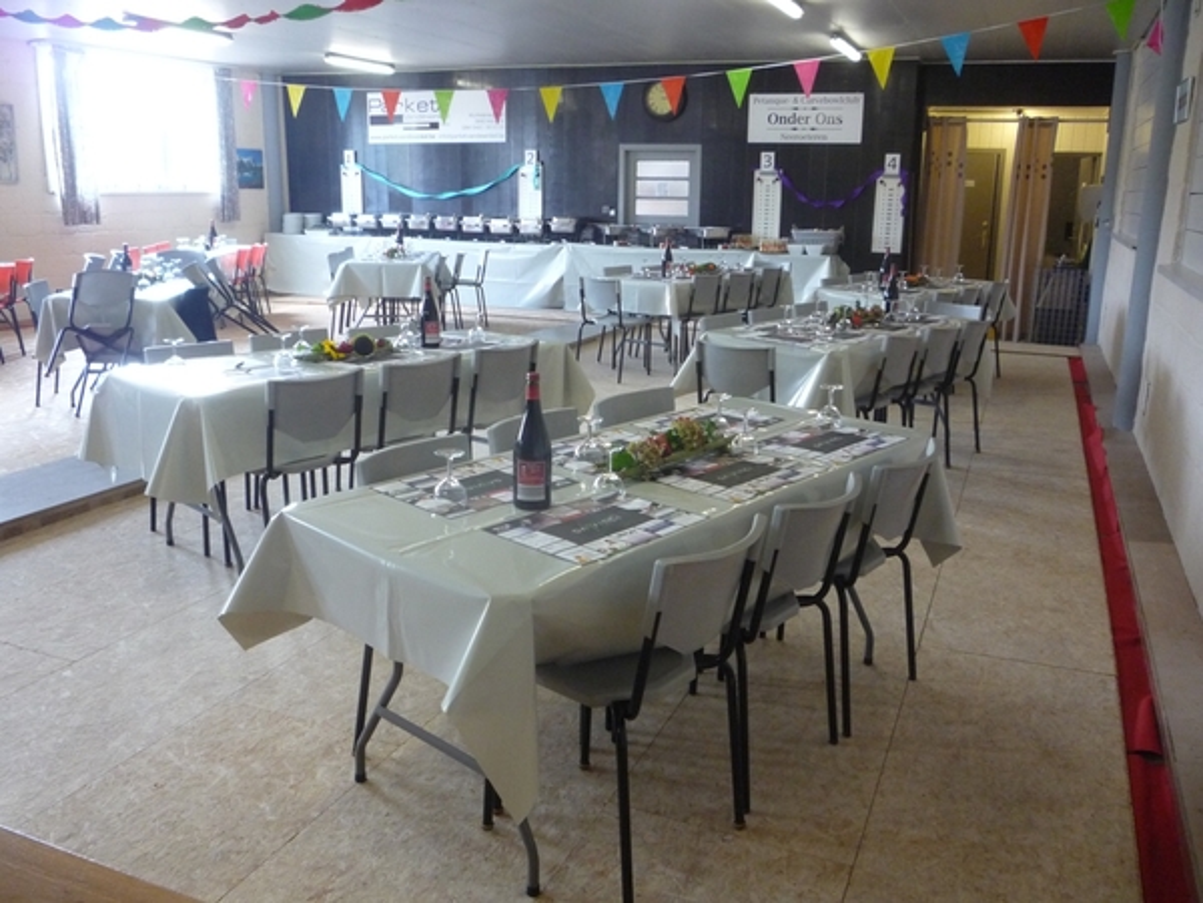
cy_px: 452
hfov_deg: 60.0
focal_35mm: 30
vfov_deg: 46.8
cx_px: 602
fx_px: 1043
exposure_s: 1/30
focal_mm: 5.2
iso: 320
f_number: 3.3
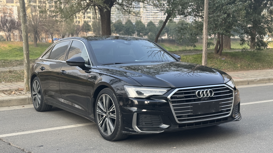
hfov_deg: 39.2
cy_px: 80
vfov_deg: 22.6
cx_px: 135
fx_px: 384
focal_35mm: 53
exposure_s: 1/685
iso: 64
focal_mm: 6.76
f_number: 1.78
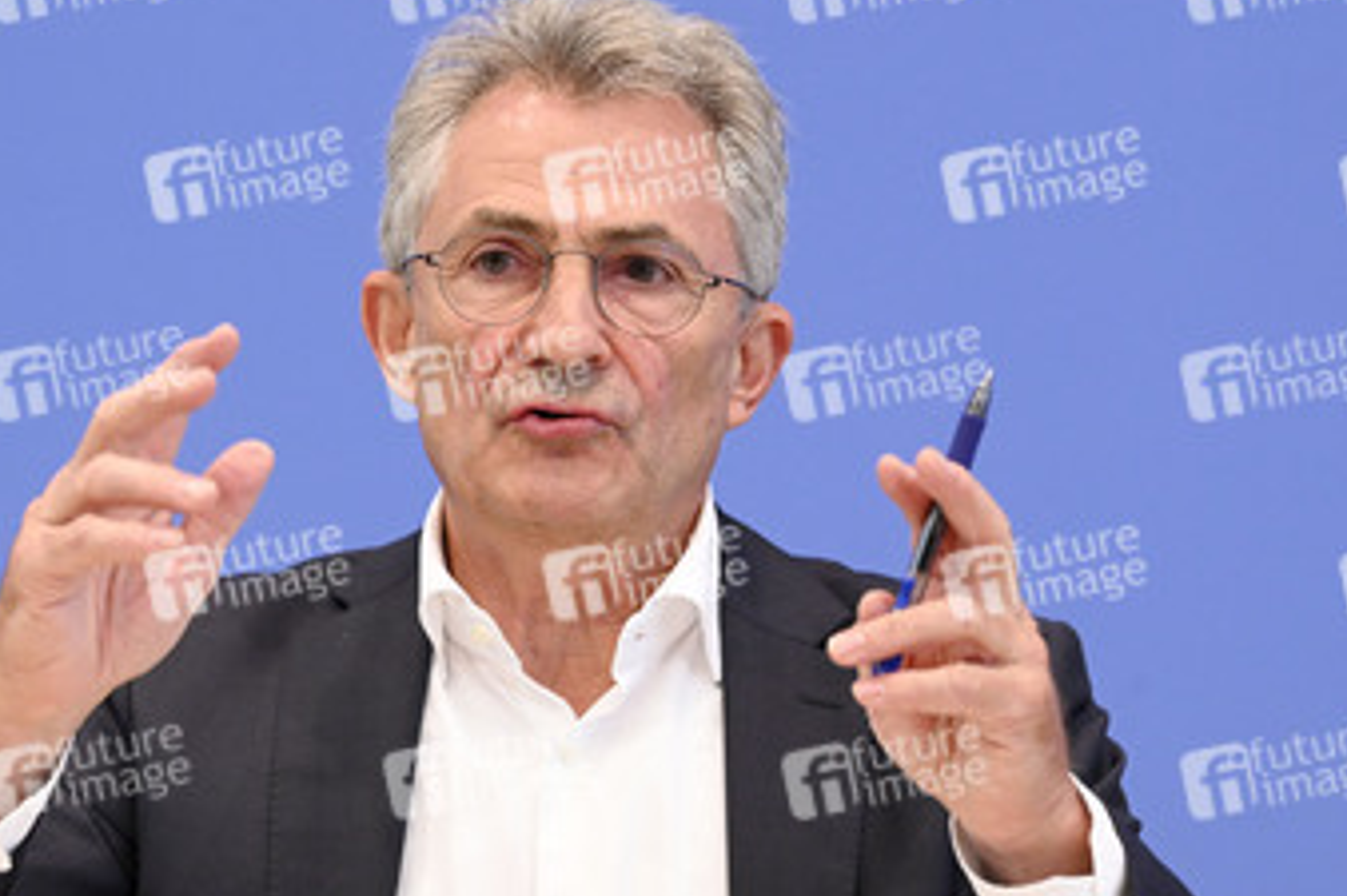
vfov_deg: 8.6
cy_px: 474
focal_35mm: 160
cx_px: 540
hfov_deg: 12.8
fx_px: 5983
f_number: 6.3
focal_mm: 120
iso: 6400
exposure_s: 1/640
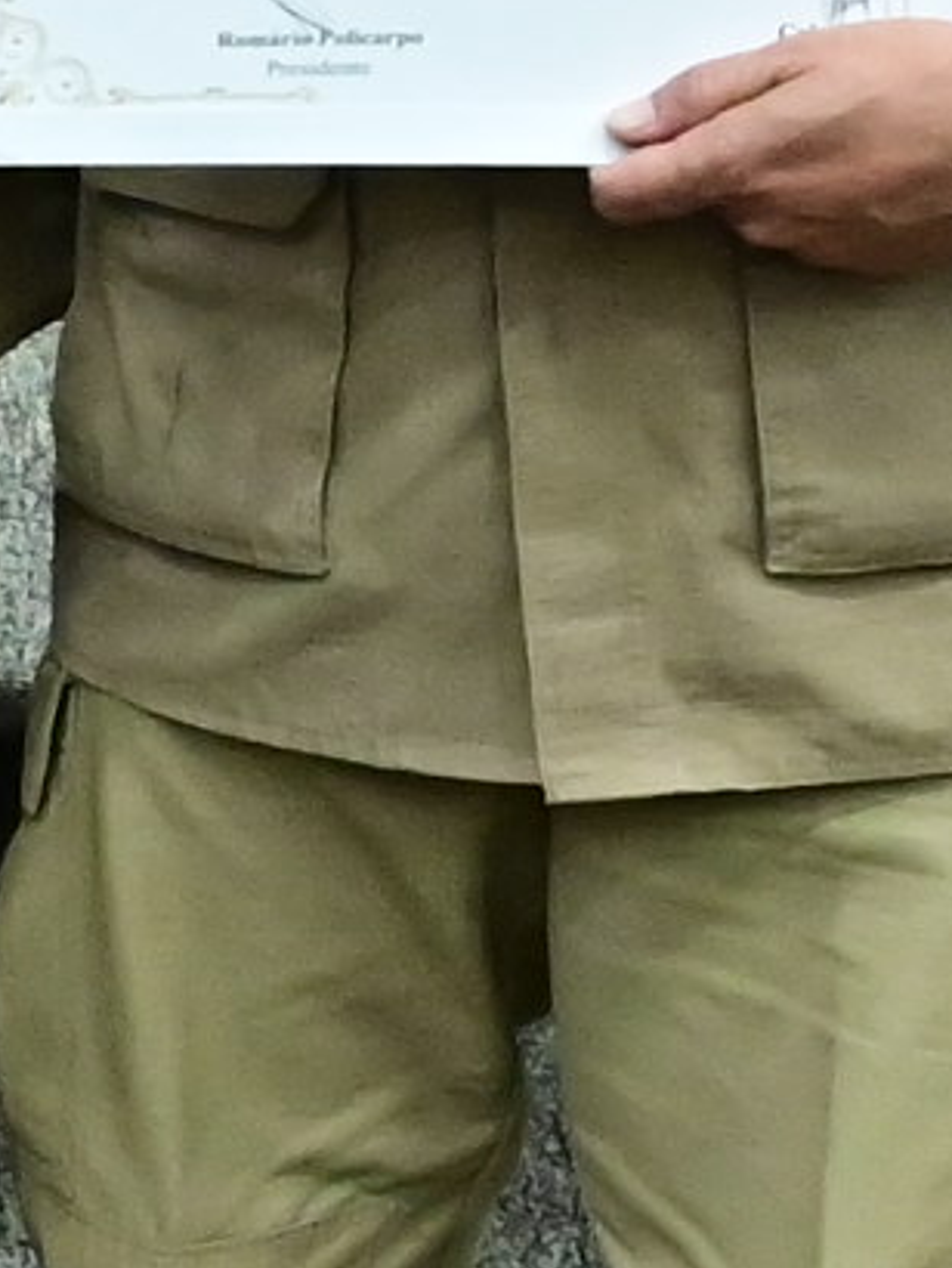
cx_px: -2637
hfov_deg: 7.6
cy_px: 108
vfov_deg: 13.5
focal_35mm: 145
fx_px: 5311
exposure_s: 1/125
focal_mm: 14
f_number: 4.5
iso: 4000
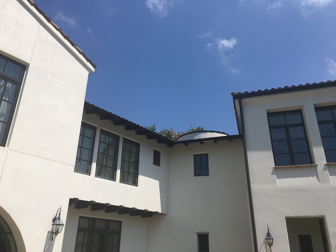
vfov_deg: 48.2
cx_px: 168
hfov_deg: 61.7
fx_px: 281
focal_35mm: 29
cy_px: 126
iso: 25
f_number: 2.2
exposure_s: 1/3077
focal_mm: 4.15
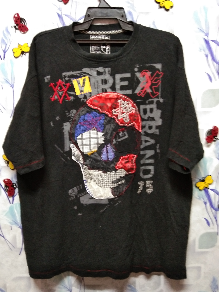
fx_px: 253
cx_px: 110
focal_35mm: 30
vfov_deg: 60.0
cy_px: 146
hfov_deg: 46.8
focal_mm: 3.65
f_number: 2.2
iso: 709
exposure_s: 1/14
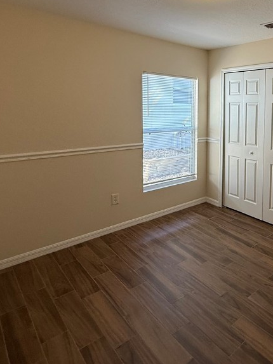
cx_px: 231
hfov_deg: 50.4
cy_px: 126
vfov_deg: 67.7
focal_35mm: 25
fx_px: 263
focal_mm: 2.22
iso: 160
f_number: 2.2
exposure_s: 1/120
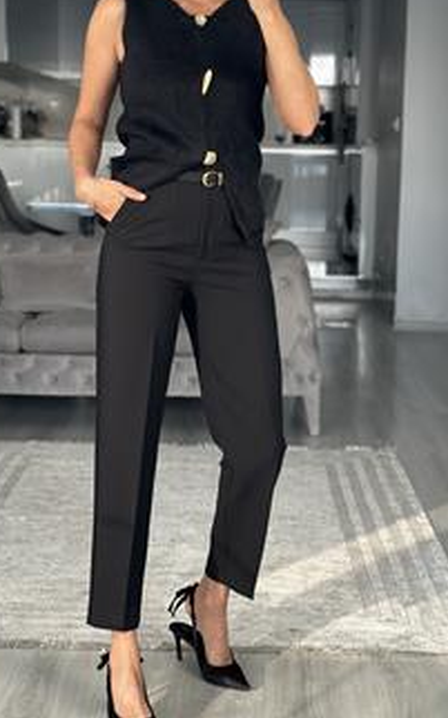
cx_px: 178
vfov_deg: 25.7
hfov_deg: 16.3
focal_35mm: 80
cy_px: 250
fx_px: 1564
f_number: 1.78
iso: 100
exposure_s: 1/135
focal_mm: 6.86
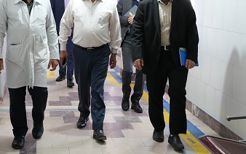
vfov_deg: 17.3
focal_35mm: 75
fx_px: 503
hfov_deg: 27.5
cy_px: 42
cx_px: 115
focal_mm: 49
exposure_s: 1/125
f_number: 4.5
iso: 4000
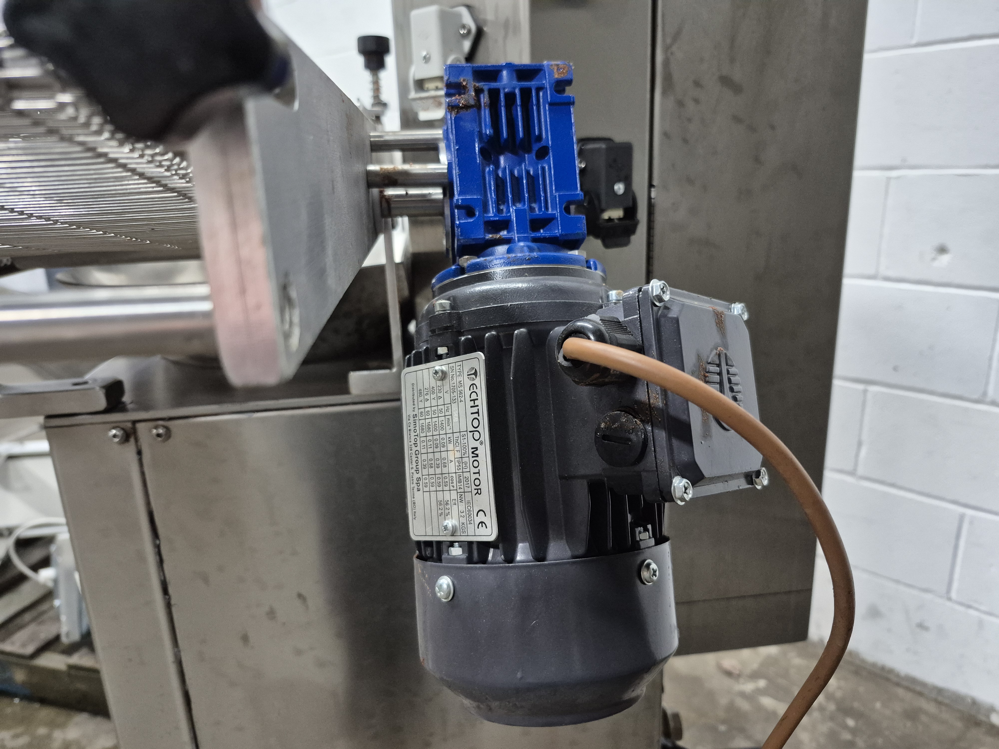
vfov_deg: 58.9
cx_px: 500
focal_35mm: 23
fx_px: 664
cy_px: 374
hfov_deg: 73.9
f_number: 1.8
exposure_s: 1/120
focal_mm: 5.4
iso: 800
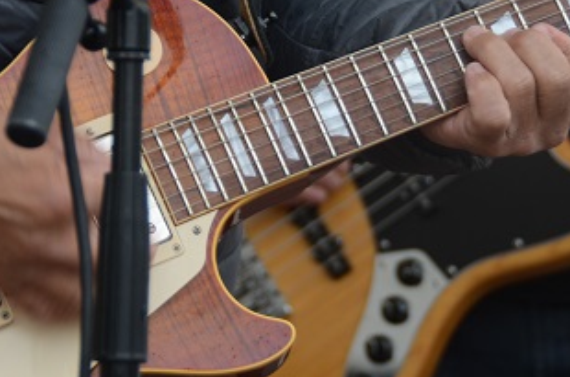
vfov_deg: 4.7
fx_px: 4580
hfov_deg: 7.1
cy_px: 51
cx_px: 217
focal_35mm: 290
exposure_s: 1/100
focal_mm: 100
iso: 125
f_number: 5.6
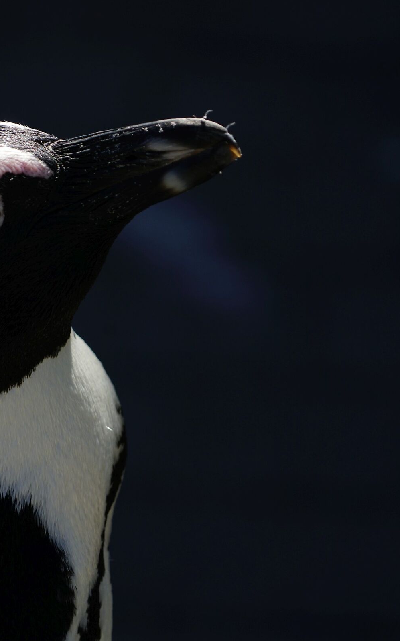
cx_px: -2
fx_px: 6421
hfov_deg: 3.6
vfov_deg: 5.7
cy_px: 320
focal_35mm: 368
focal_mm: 240
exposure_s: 1/750
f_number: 6.3
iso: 200
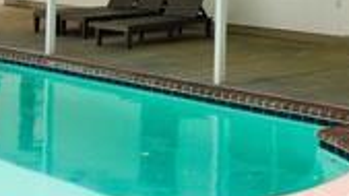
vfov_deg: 12.1
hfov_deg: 21.9
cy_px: -101
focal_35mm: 95
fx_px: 879
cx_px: 314
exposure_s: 1/800
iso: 125
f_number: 4
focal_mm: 10
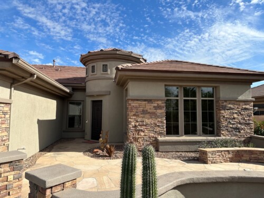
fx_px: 183
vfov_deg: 56.8
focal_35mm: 24
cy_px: 99
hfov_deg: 71.6
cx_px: 132
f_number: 1.78
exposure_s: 1/4184
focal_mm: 6.86
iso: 80
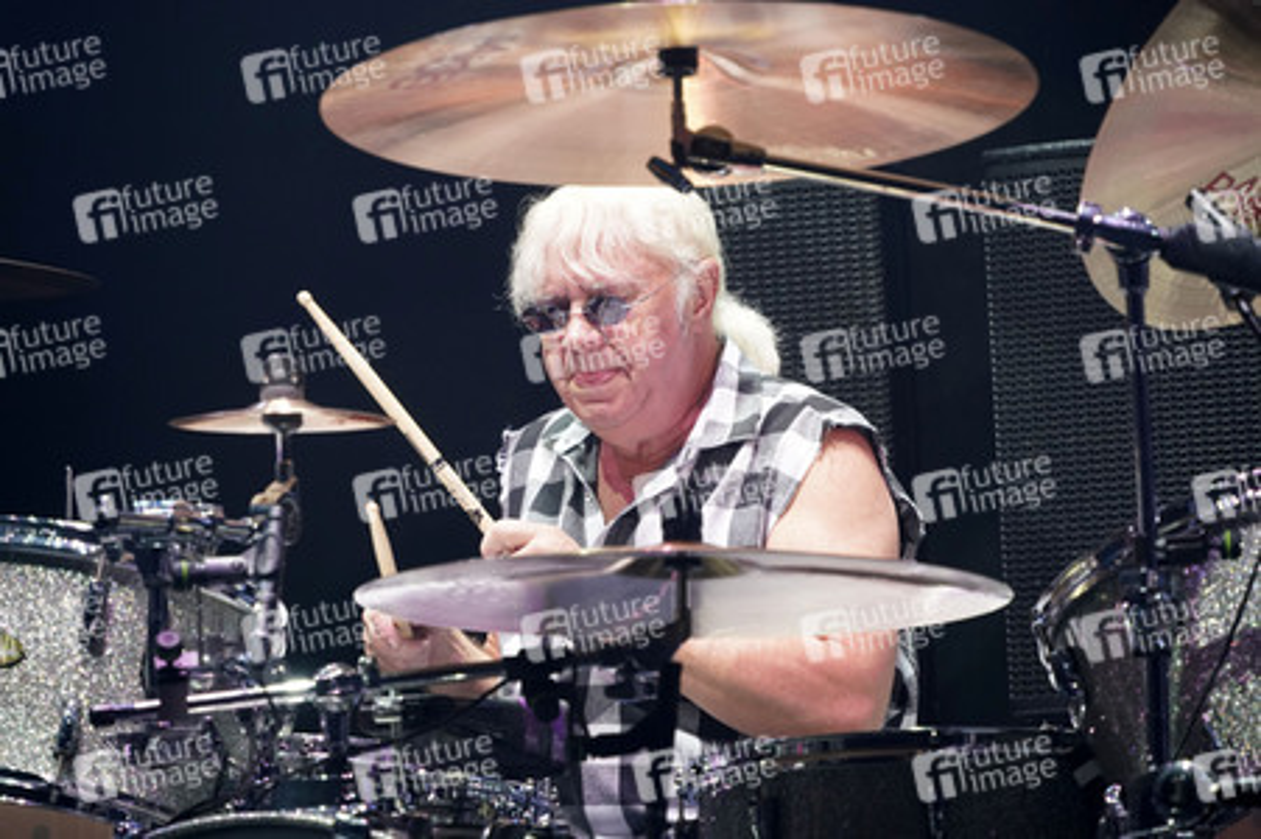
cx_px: 630
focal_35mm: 200
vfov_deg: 6.9
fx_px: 7000
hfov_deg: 10.3
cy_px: 420
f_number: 5.6
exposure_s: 1/400
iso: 1600
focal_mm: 200
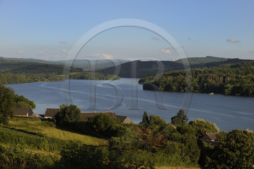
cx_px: 127
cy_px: 84
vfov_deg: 19.4
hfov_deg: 28.9
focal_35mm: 70
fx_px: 493
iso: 200
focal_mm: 70
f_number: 9
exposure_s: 1/320
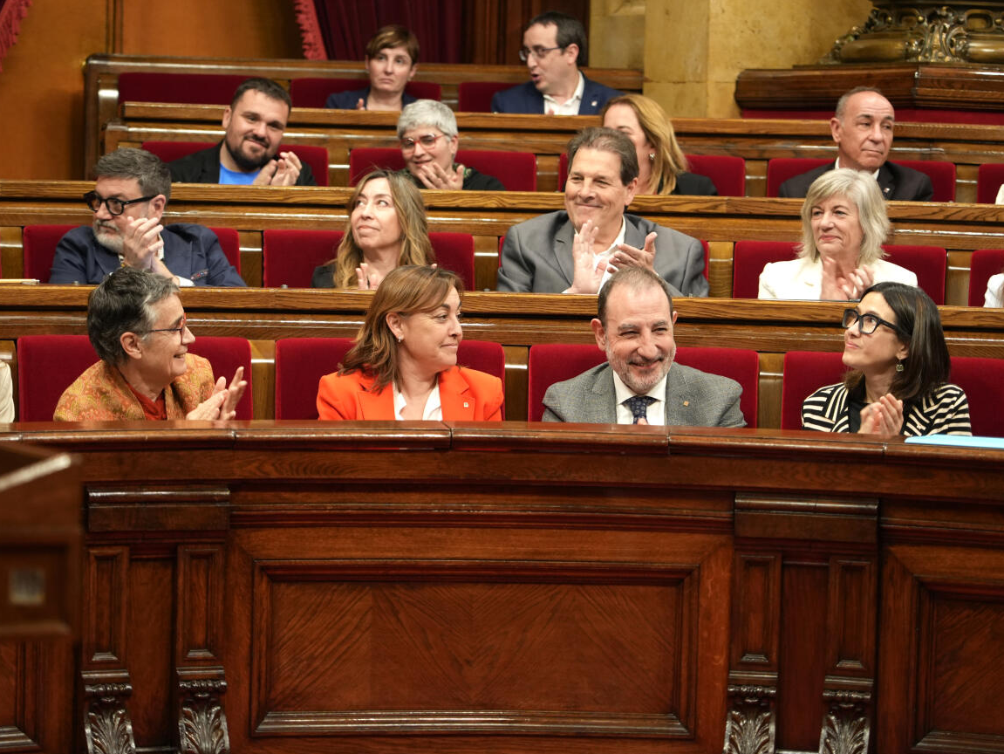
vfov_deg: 13.0
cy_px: 377
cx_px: 464
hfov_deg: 17.3
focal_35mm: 114
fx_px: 3307
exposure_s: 1/125
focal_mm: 105
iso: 2500
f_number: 4
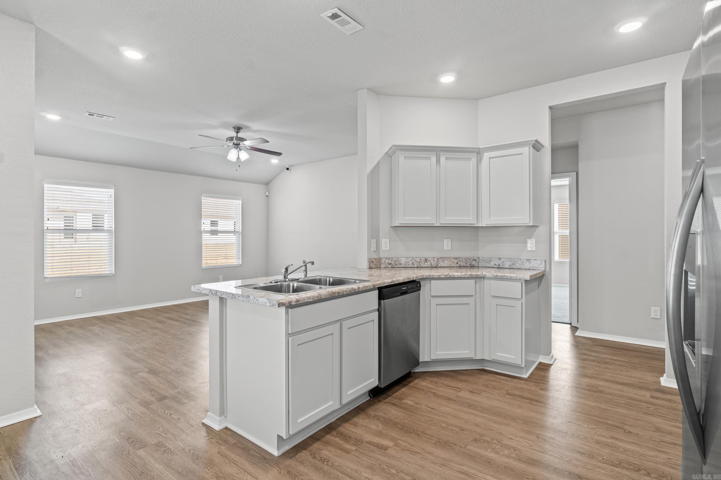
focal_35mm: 18
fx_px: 360
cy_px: 240
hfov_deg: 90.0
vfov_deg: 67.4
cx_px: 360
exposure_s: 1/2.5
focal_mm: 12
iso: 250
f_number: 9
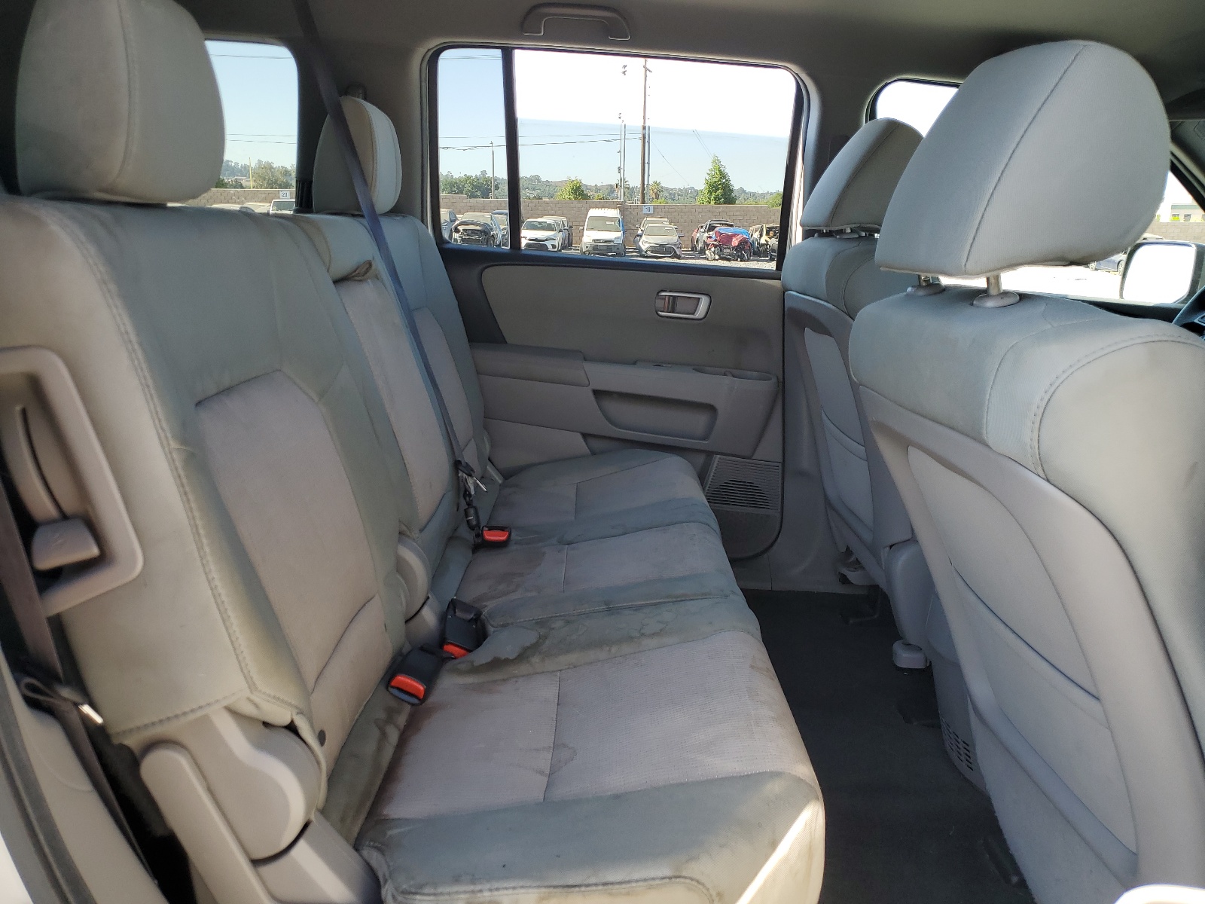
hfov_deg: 67.3
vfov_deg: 53.1
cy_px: 452
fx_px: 905
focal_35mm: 26
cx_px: 602
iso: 50
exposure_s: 1/385
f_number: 1.5
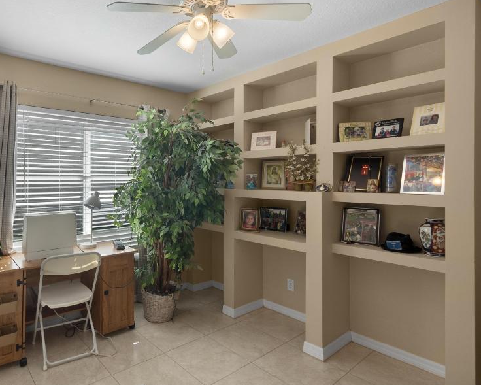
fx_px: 271
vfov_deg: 70.8
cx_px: 152
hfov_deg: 79.9
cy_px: 186
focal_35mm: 19
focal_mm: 7
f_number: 4
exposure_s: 1/125
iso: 200
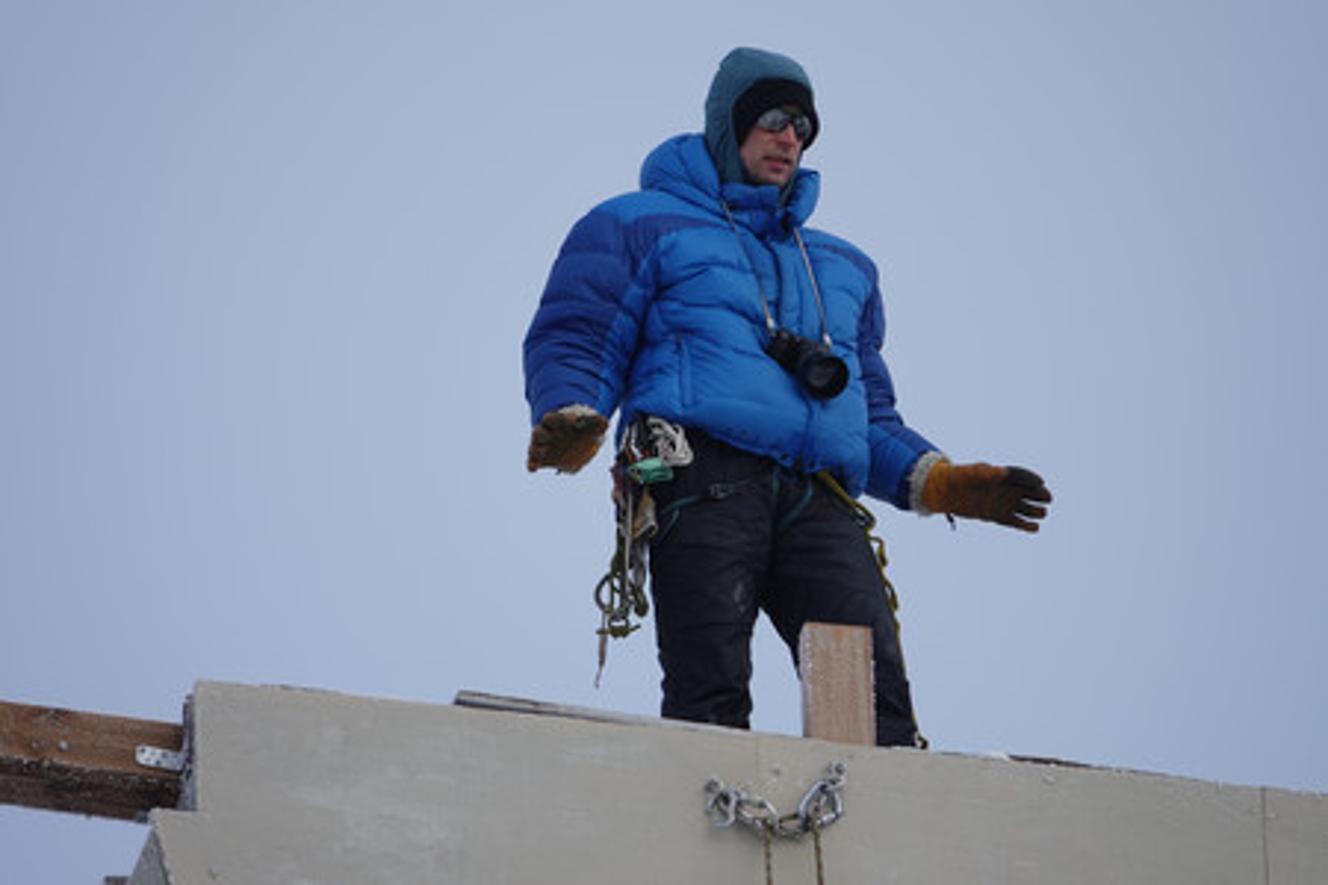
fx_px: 22132
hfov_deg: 3.4
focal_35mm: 600
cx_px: 664
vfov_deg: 2.3
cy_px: 442
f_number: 4
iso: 100
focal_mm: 220
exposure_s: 1/640
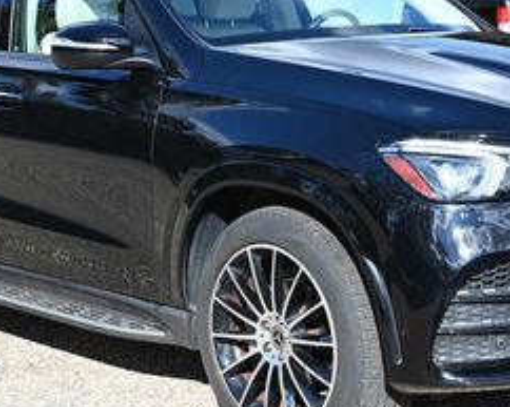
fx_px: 1312
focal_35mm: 87
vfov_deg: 17.6
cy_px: 195
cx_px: 308
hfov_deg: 22.0
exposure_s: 1/400
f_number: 5
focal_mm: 35
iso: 160
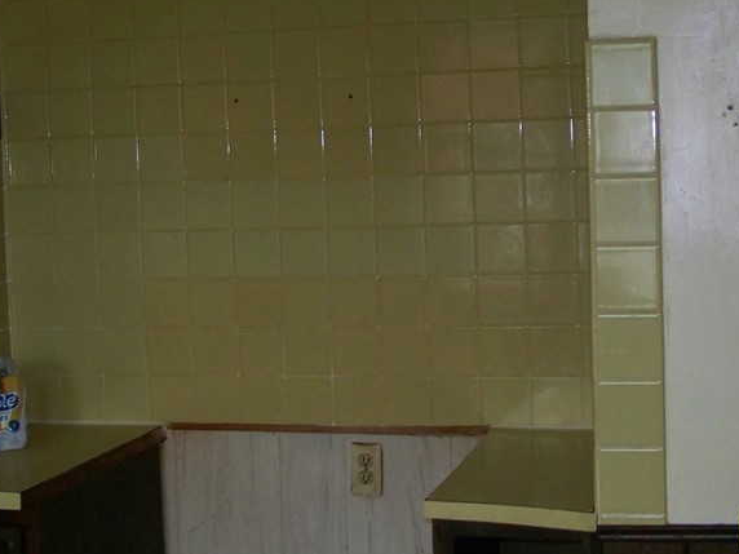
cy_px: 160
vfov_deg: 21.5
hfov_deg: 28.5
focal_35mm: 68
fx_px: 1452
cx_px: 415
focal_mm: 6.3
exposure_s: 1/30
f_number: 2.8
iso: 200
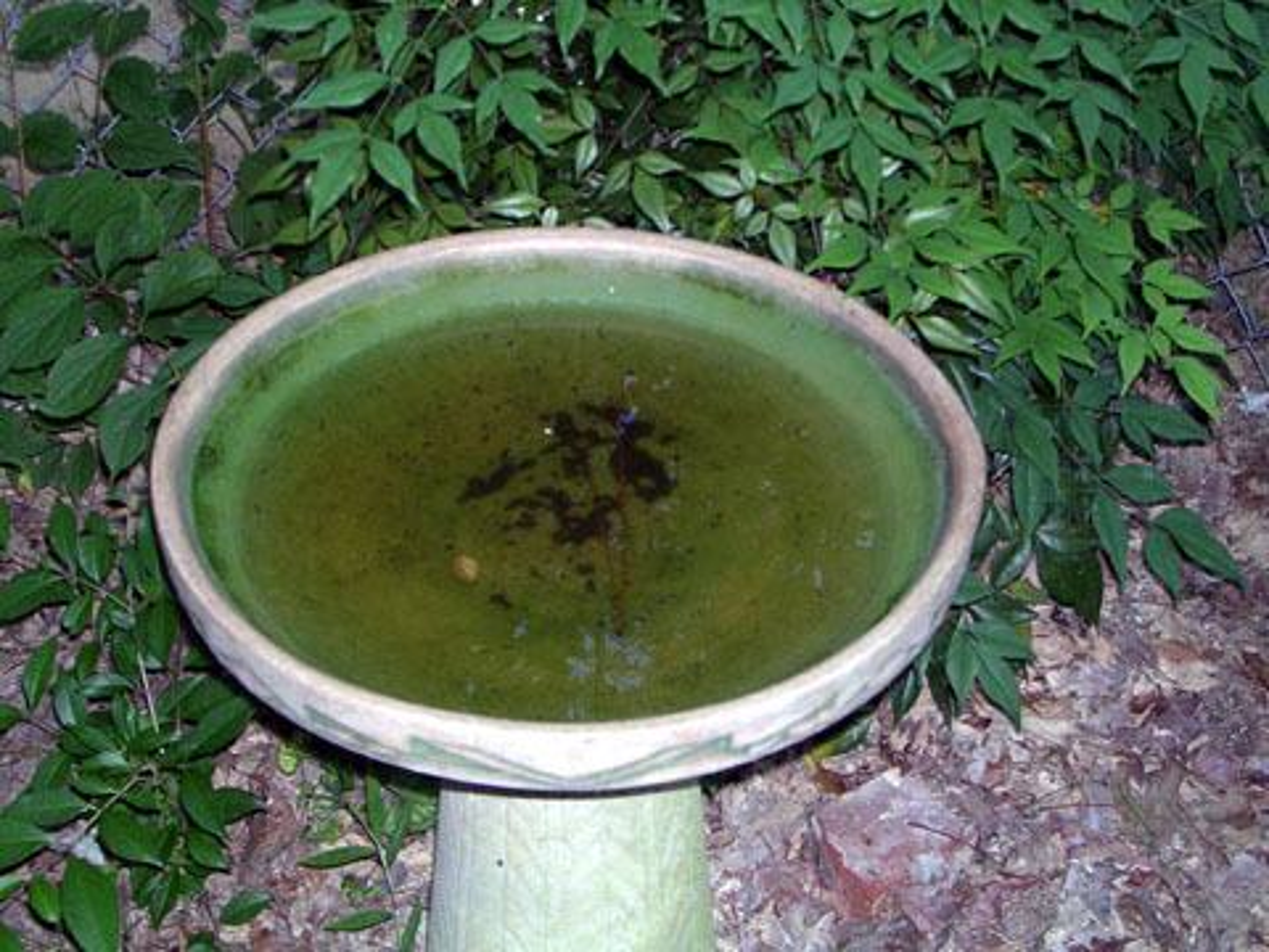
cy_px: 476
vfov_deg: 24.4
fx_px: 2200
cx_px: 634
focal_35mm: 60
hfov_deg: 32.2
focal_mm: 9.1
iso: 183
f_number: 3.4
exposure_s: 1/60.1
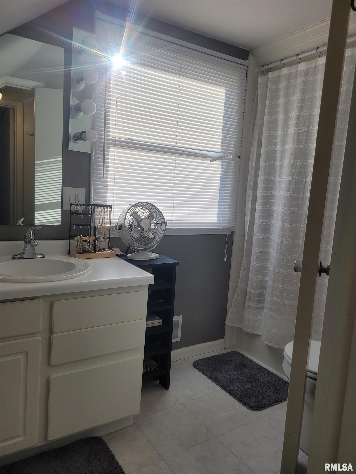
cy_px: 237
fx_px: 357
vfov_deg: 67.3
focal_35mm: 26
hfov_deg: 53.1
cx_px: 178
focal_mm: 5.4
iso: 40
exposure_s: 1/544
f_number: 1.8
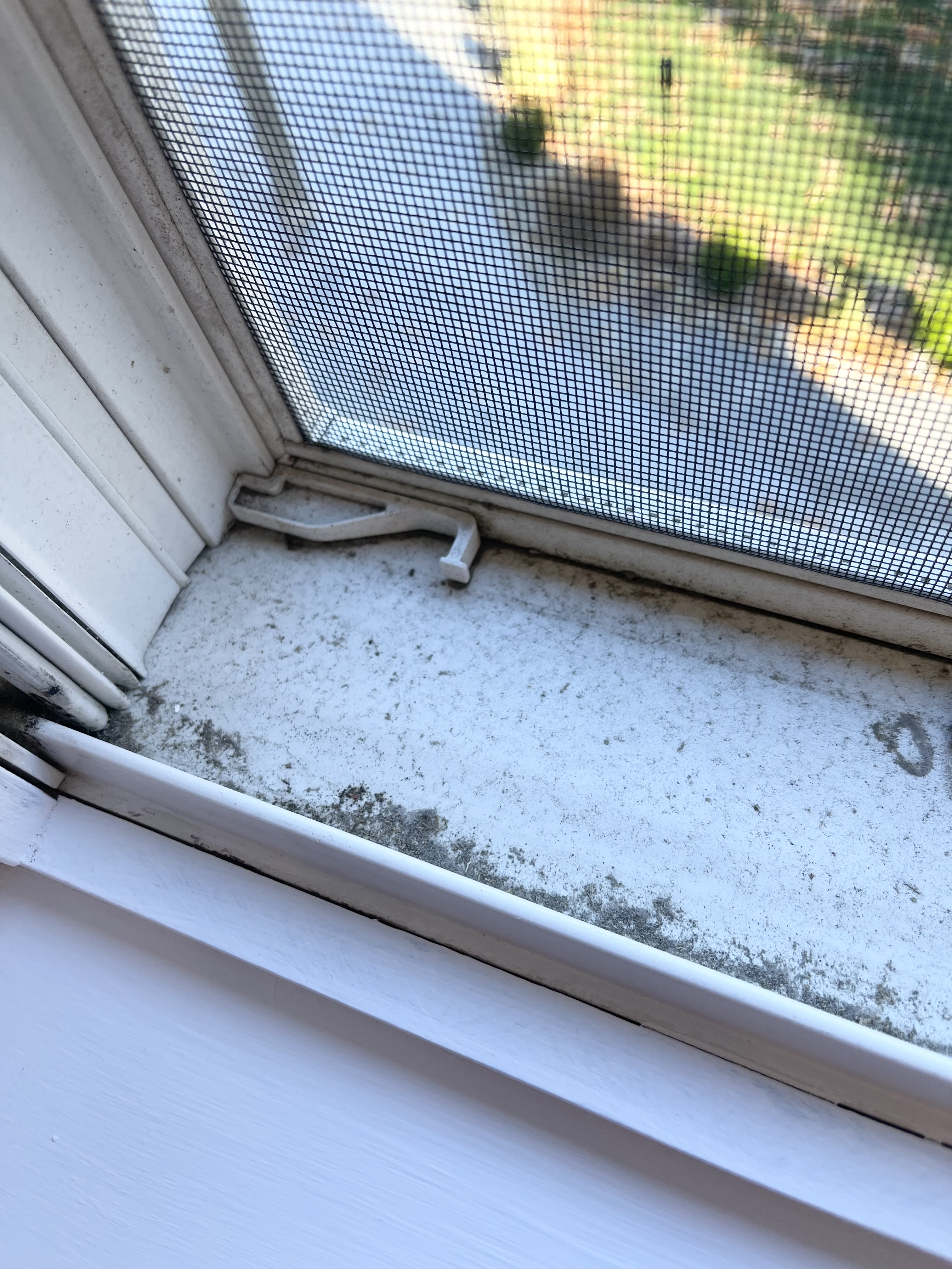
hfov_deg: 54.9
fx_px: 917
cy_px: 634
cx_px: 476
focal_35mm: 25
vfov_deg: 69.4
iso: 40
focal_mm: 5.1
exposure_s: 1/120
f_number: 1.6
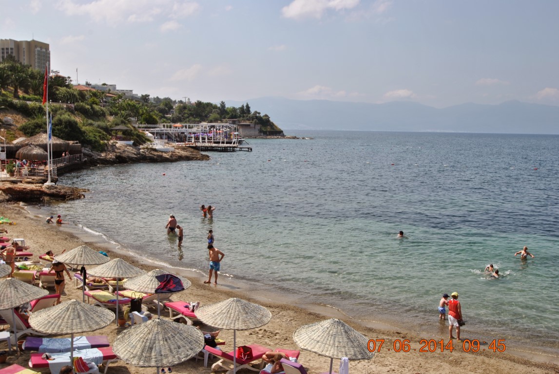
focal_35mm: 36
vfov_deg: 37.0
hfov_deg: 53.1
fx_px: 560
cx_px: 280
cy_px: 187
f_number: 9
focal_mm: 24
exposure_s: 1/320
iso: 100
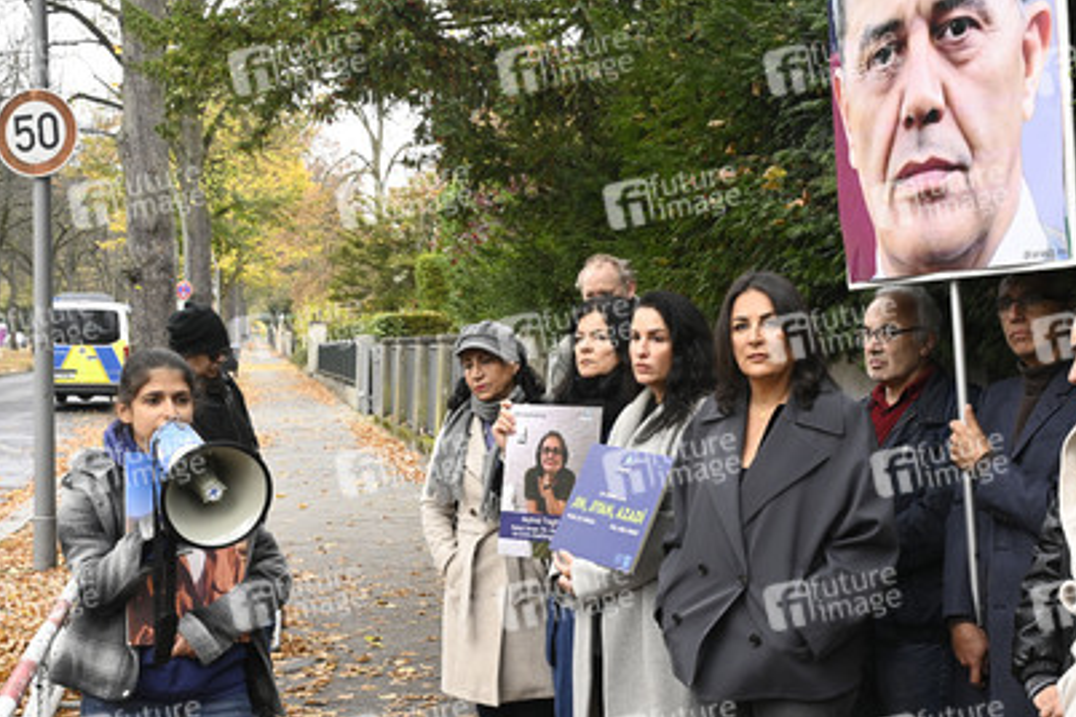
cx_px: 601
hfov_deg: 36.2
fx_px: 1644
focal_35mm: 55
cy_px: 399
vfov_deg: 24.6
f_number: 11
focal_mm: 49
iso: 3200
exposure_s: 1/200
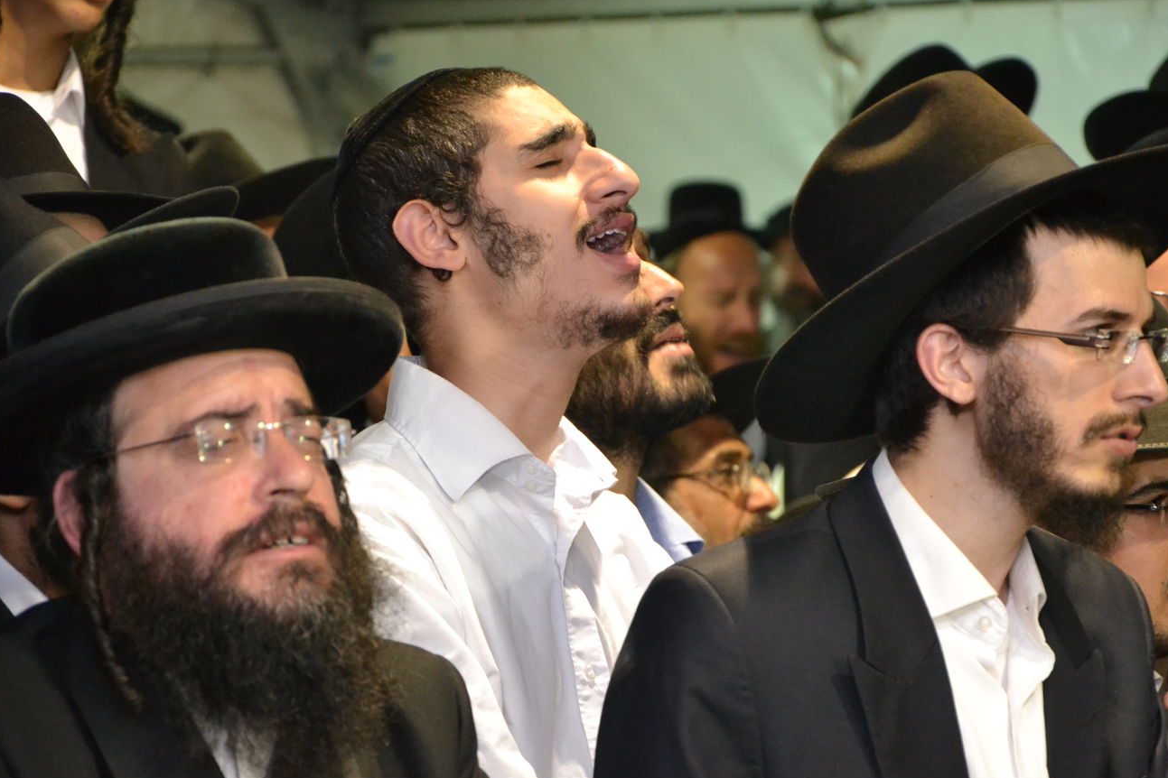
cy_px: 404
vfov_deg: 8.1
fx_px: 5533
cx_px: 612
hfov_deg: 12.1
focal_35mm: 171
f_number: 5.6
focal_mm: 105
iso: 2800
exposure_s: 1/60
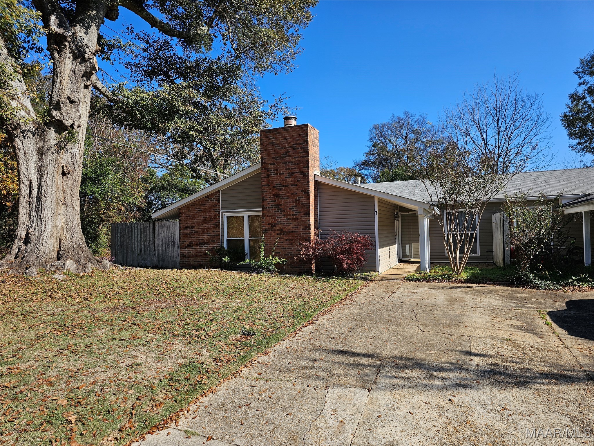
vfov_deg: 58.9
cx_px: 297
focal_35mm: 23
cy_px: 223
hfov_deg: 73.9
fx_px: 395
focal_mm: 6.3
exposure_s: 1/611
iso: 10
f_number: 1.7
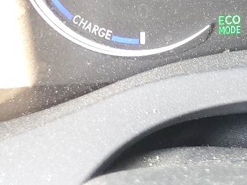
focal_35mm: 104
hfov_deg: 16.2
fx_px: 742
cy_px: -163
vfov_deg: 12.8
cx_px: 429
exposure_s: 1/60.2
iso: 124
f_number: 1.5
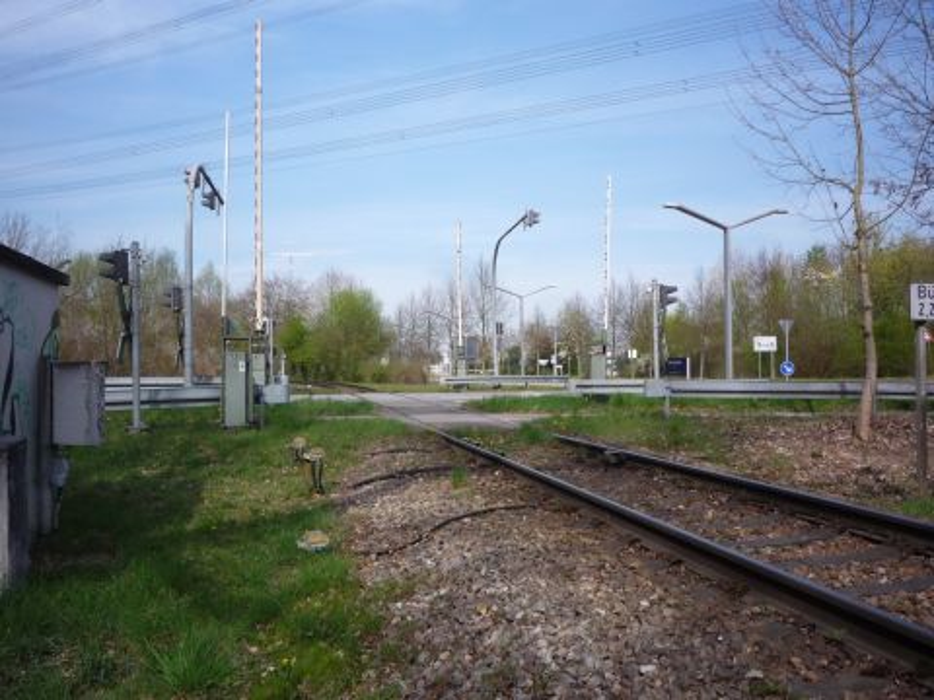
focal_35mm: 32
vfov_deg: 44.2
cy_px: 350
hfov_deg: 56.8
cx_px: 467
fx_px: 863
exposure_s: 1/400
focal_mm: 5.2
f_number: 5
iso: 100
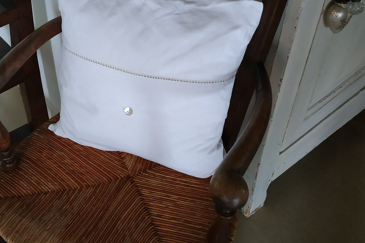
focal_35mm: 43
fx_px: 436
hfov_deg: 44.6
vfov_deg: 31.0
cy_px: 82
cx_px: 116
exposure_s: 1/20
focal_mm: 3.94
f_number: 1.9
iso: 640
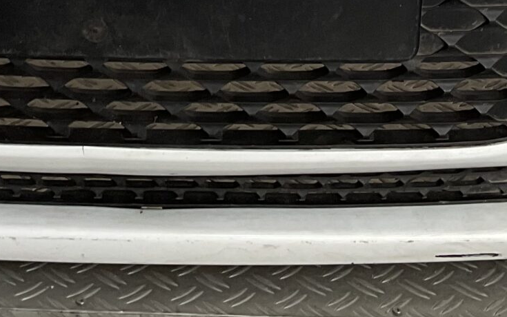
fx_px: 1479
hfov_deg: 19.4
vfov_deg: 11.4
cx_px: 146
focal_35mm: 107
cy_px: -239
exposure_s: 1/100
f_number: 1.8
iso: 50
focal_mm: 3
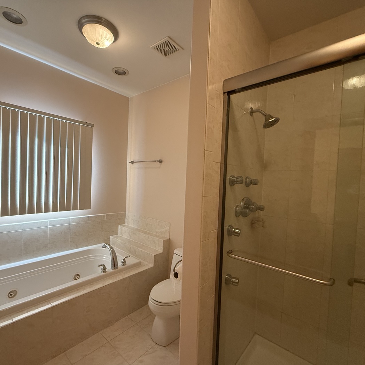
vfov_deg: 84.0
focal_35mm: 17
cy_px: 185
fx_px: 203
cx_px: 167
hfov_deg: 83.8
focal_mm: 2.22
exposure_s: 1/120
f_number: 2.2
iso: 320
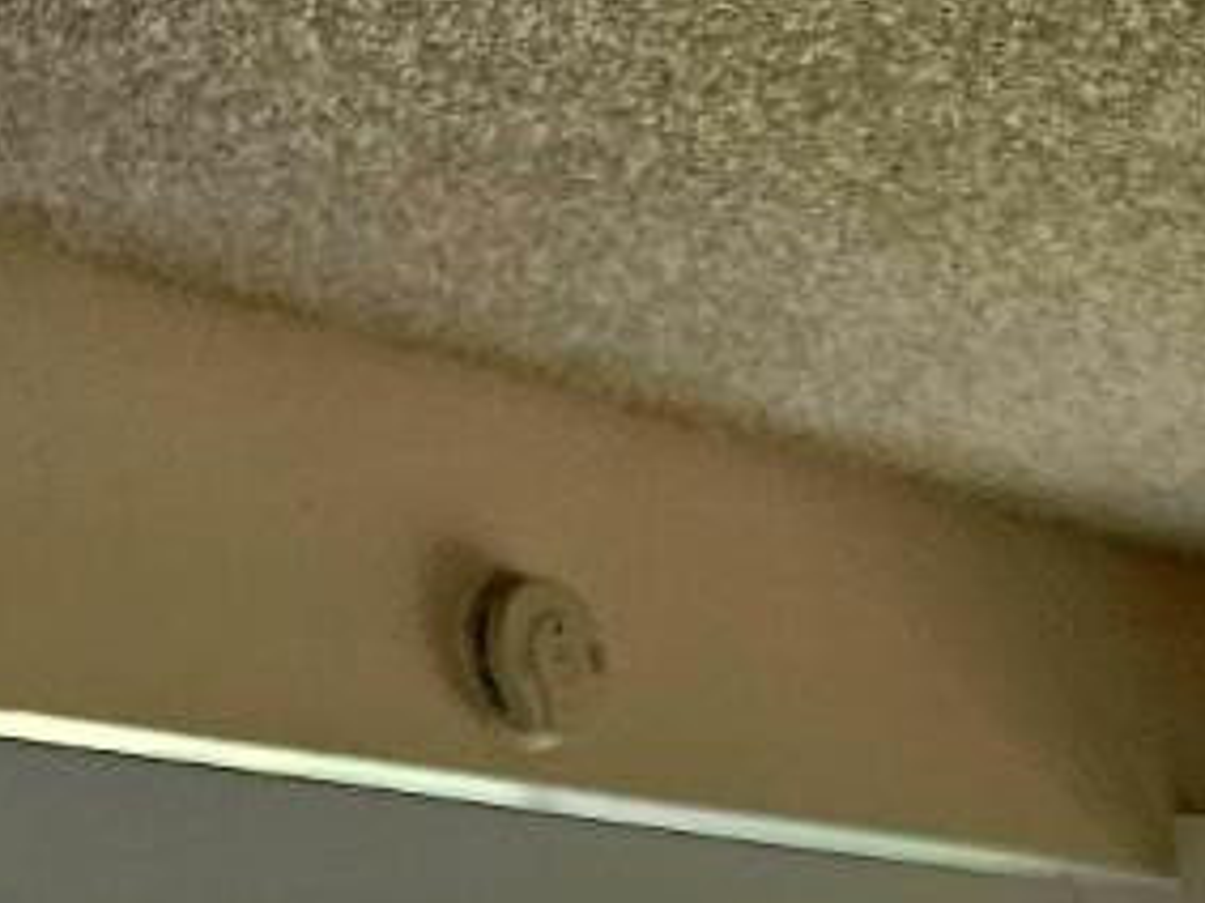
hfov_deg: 12.6
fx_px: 4245
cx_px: 2870
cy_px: 1910
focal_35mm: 122
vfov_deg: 10.9
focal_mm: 5.4
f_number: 1.8
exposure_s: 1/120
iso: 160
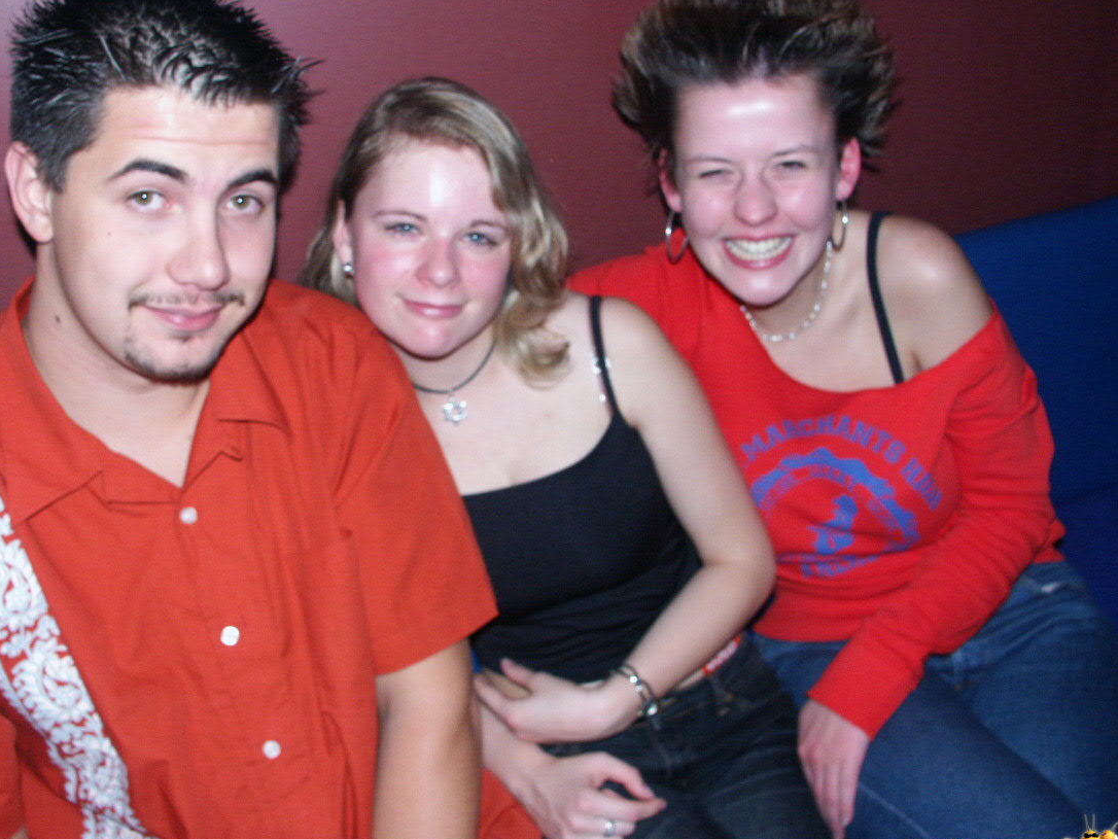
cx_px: 510
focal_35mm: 33
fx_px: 1066
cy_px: 393
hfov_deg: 55.3
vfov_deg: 42.9
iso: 200
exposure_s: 1/45
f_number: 2.8
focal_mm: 7.21
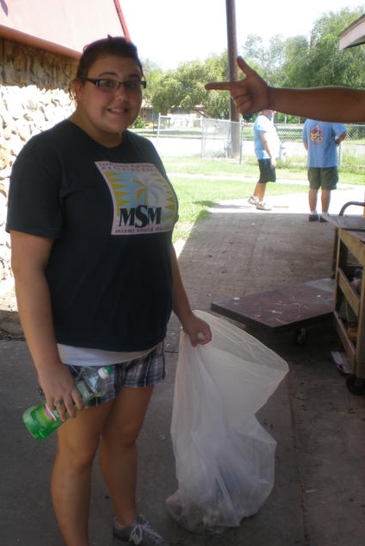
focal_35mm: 40
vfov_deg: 48.4
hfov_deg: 33.4
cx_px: 164
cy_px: 274
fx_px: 608
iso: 64
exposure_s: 1/182
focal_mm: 6.3
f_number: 3.1
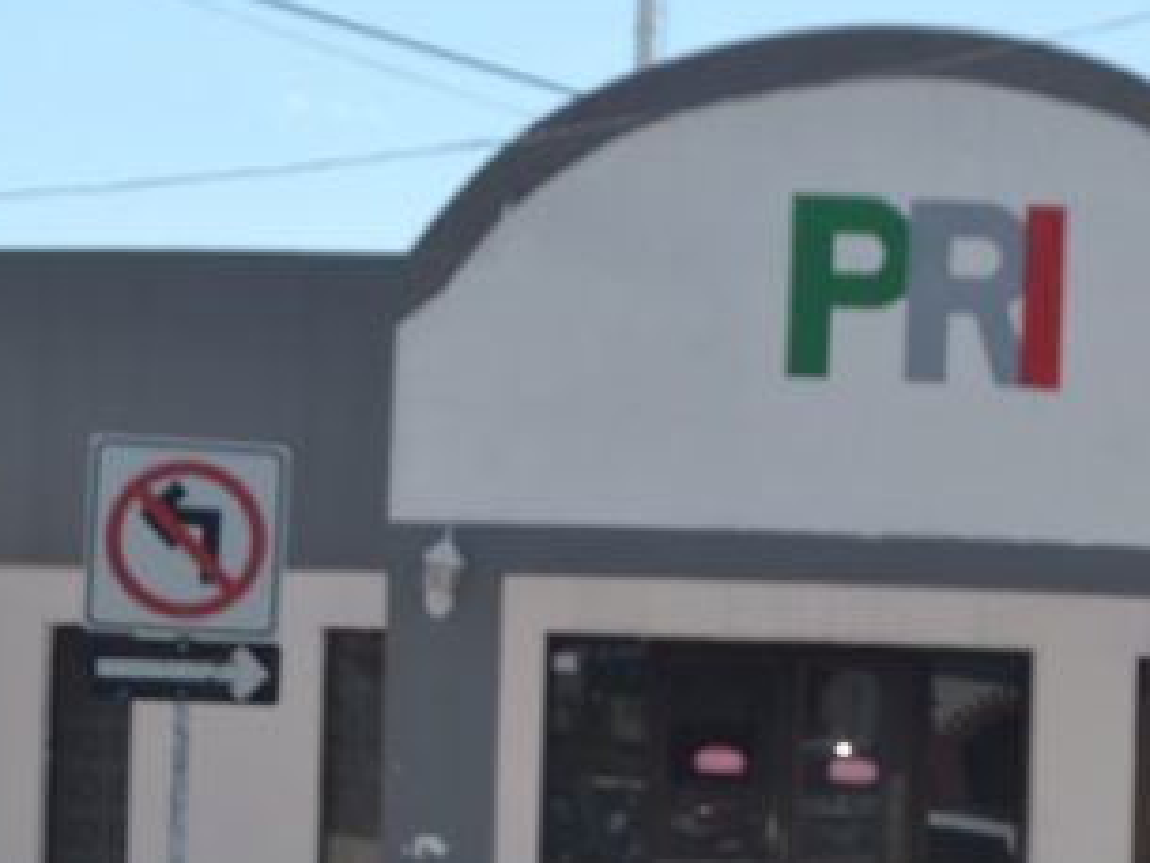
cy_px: 765
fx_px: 4154
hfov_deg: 15.6
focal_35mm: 125
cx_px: 958
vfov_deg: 11.8
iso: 100
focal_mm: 38
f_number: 8
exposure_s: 1/250
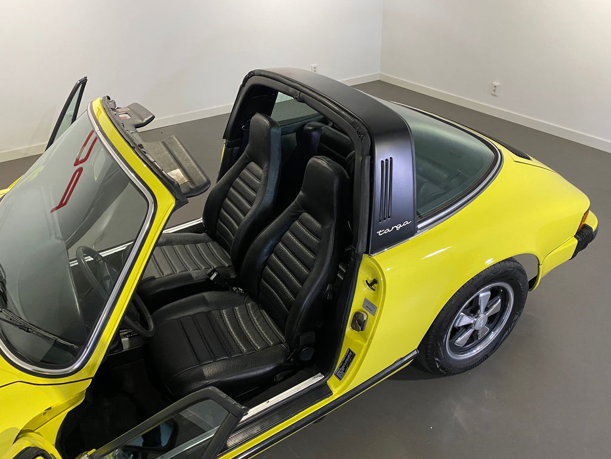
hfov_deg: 67.3
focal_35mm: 26
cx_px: 306
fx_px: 459
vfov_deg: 53.1
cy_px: 230
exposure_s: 1/60
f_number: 1.8
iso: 400
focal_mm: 4.25
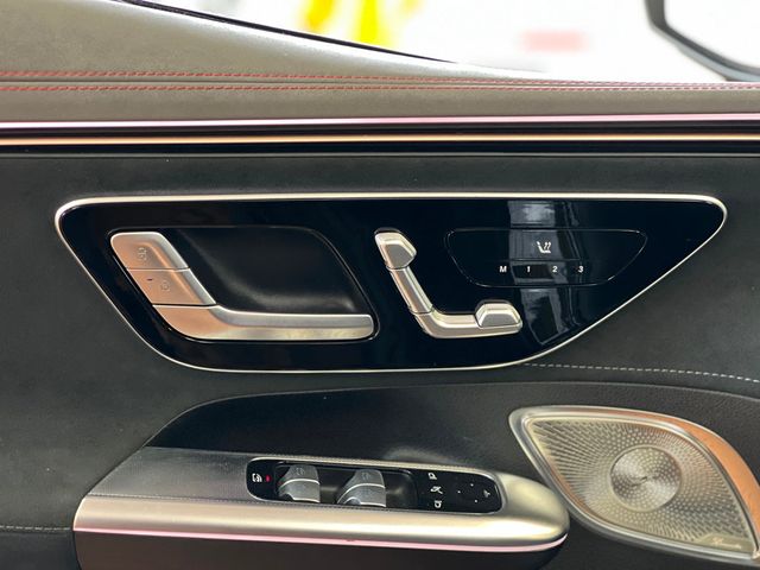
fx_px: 1691
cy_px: 285
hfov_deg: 25.3
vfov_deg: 19.1
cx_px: 380
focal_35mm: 77
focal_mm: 9
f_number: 2.8
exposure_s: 1/20
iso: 400
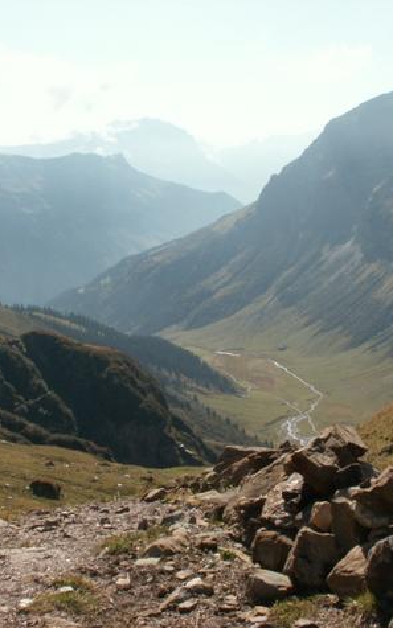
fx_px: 857
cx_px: 202
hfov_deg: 25.8
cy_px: 315
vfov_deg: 40.3
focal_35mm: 50
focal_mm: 5.86
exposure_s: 1/200
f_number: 7.1
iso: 50
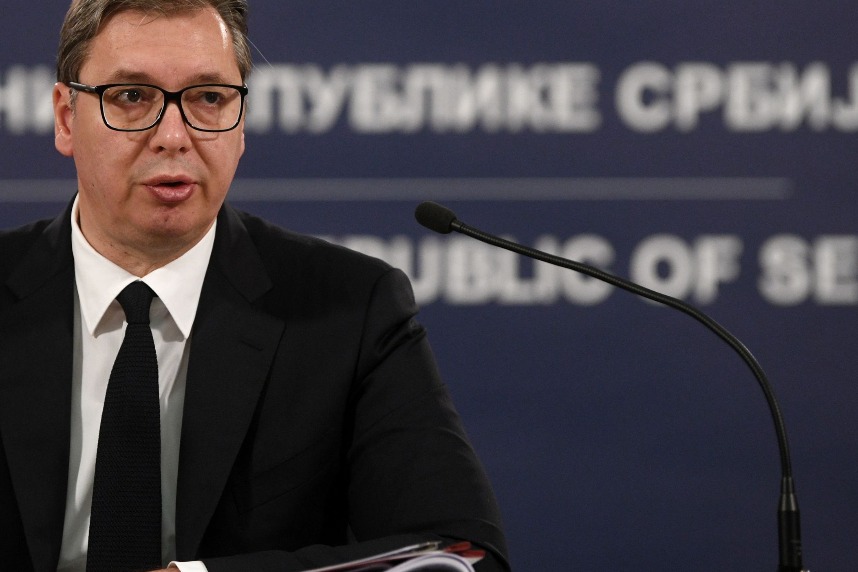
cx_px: 256
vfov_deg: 4.8
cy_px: 113
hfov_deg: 7.2
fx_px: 6793
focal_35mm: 285
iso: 1600
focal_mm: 150
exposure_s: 1/200
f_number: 2.8
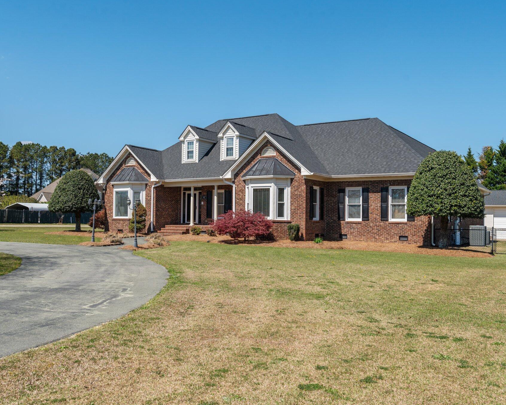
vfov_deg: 43.9
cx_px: 244
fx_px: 503
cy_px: 204
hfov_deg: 53.4
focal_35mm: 34
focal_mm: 29.5
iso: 250
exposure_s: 1/800
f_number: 8
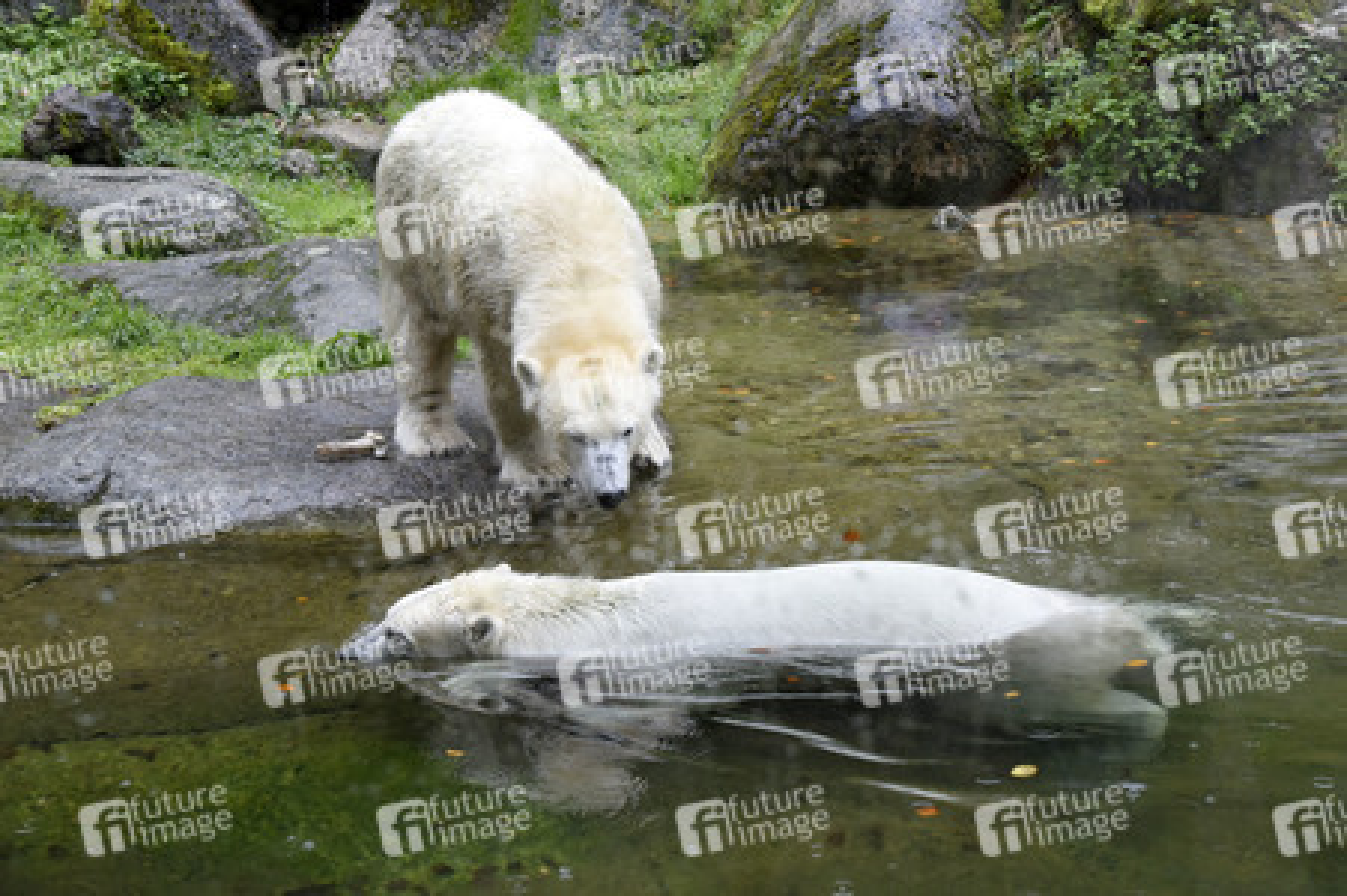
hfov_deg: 34.5
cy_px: 448
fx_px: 2169
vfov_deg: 23.3
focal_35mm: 58
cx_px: 674
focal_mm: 58
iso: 2000
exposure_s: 1/160
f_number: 6.3
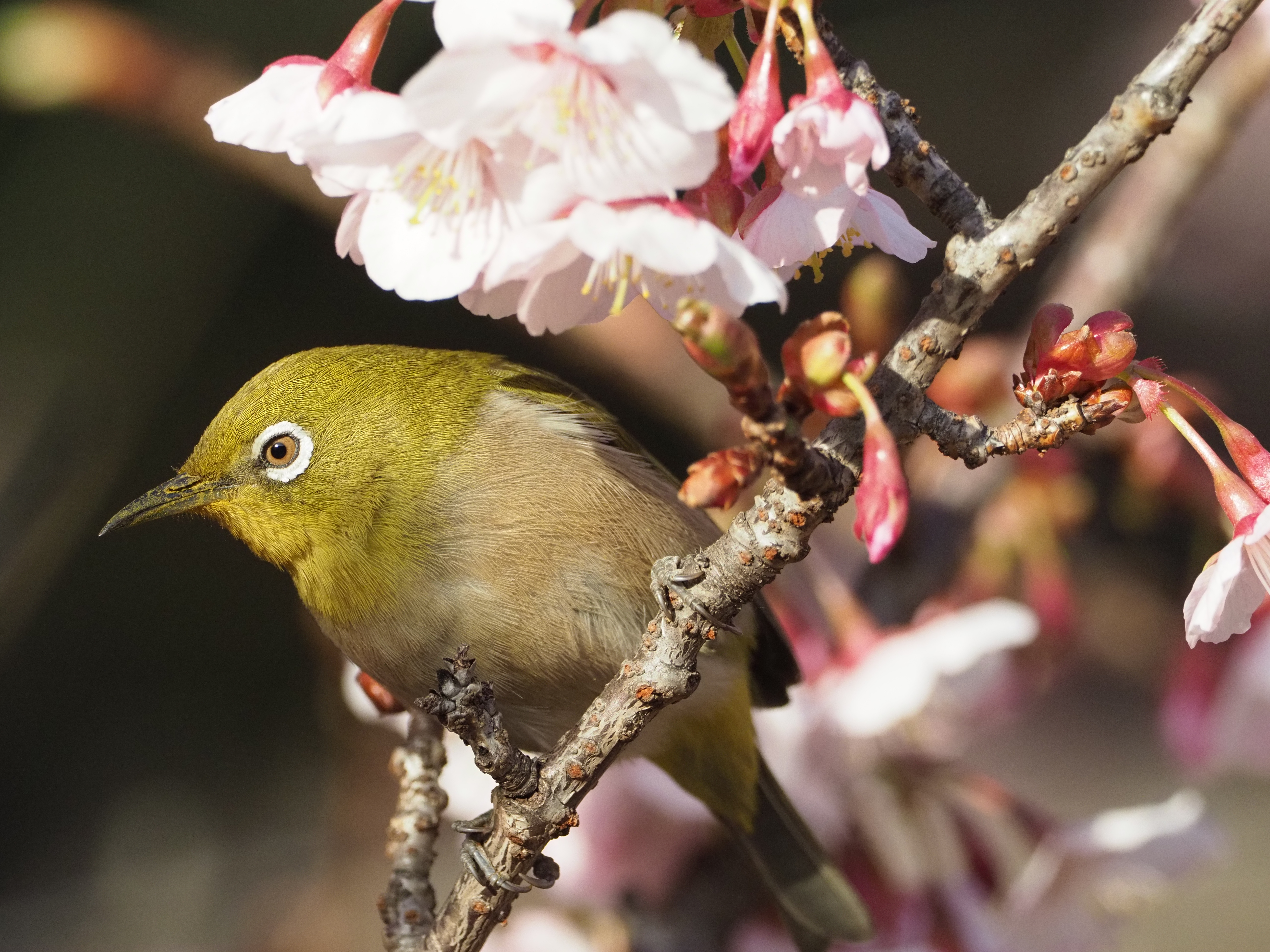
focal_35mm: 841
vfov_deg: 1.8
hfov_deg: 2.4
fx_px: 30855
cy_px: 476
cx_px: 635
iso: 2000
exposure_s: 1/1250
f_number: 6.3
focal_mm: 420
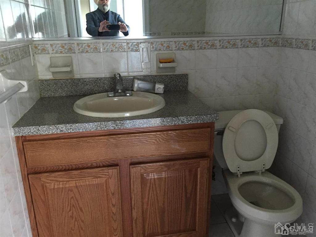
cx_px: 158
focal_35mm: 29
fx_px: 265
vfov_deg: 48.2
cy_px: 118
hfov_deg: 61.7
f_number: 2.2
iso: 250
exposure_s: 1/15
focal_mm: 4.15
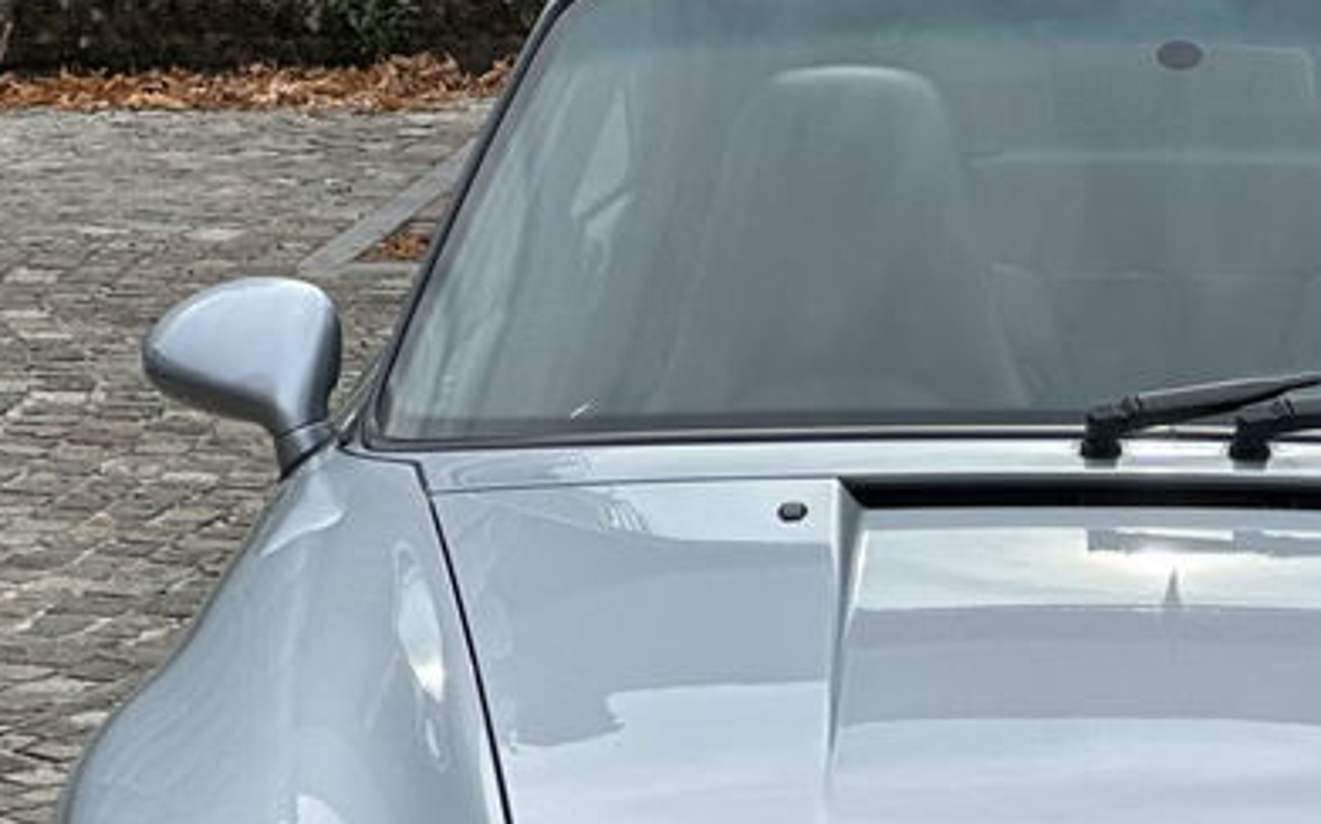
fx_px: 7701
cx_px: 1193
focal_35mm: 214
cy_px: 1044
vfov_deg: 6.1
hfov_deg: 9.8
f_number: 2.8
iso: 32
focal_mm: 9
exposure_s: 1/673
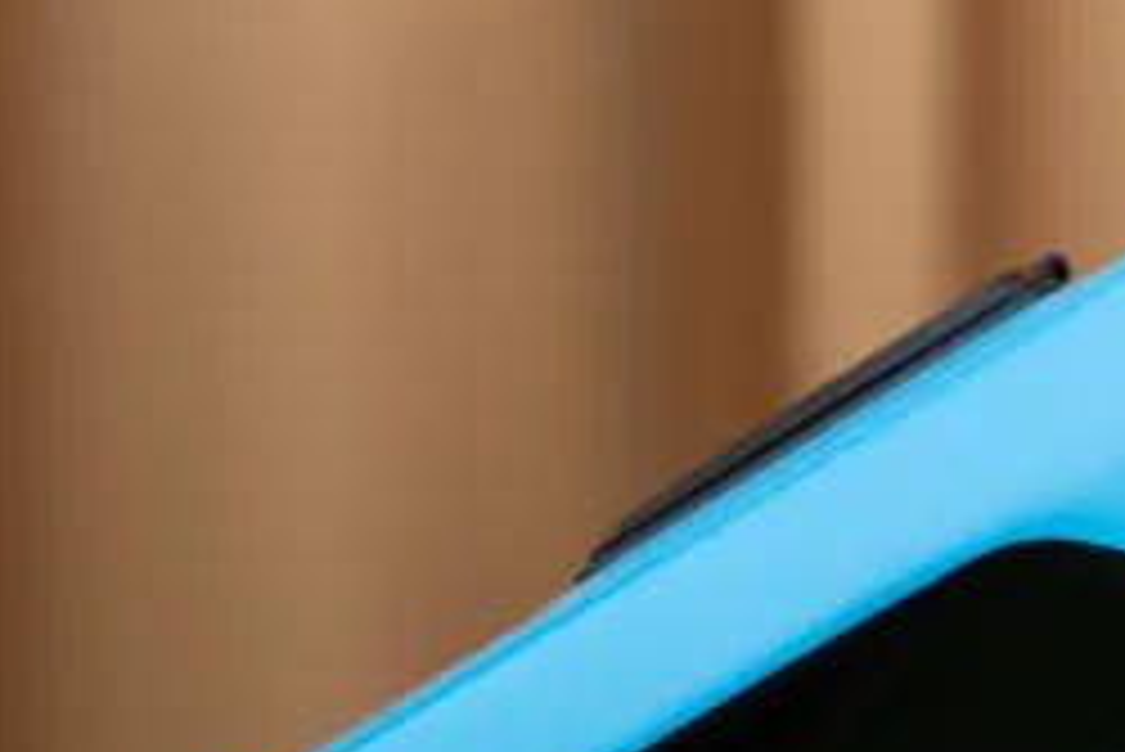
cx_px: 1773
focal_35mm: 224
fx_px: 7004
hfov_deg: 8.9
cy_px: 430
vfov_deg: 6.1
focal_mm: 70
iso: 200
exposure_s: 1/500
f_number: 2.8
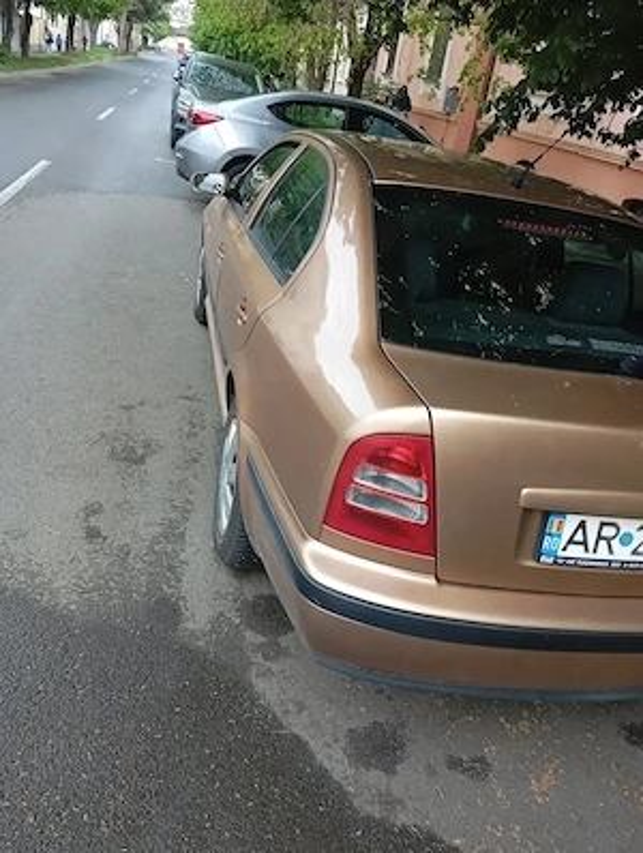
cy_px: 426
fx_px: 691
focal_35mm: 28
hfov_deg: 49.9
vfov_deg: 63.4
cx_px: 322
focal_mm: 4.22
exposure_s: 1/100
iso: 174
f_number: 1.8
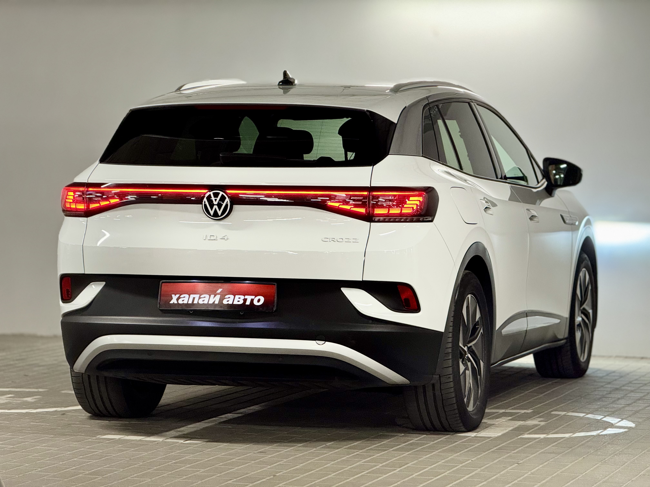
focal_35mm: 120
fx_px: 2253
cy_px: 244
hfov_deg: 16.4
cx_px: 325
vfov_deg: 12.3
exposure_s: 1/50
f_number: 2.8
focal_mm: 15.66
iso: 250
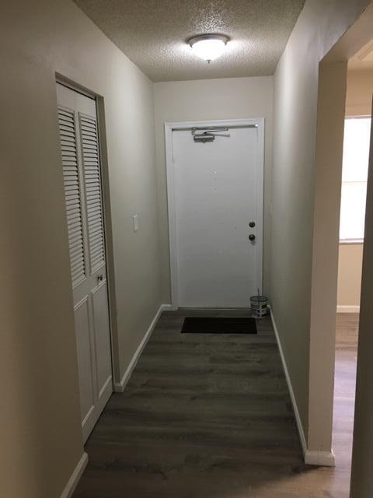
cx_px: 186
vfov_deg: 61.7
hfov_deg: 48.2
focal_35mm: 29
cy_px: 249
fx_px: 417
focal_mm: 4.15
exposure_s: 1/15
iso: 64
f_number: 2.2
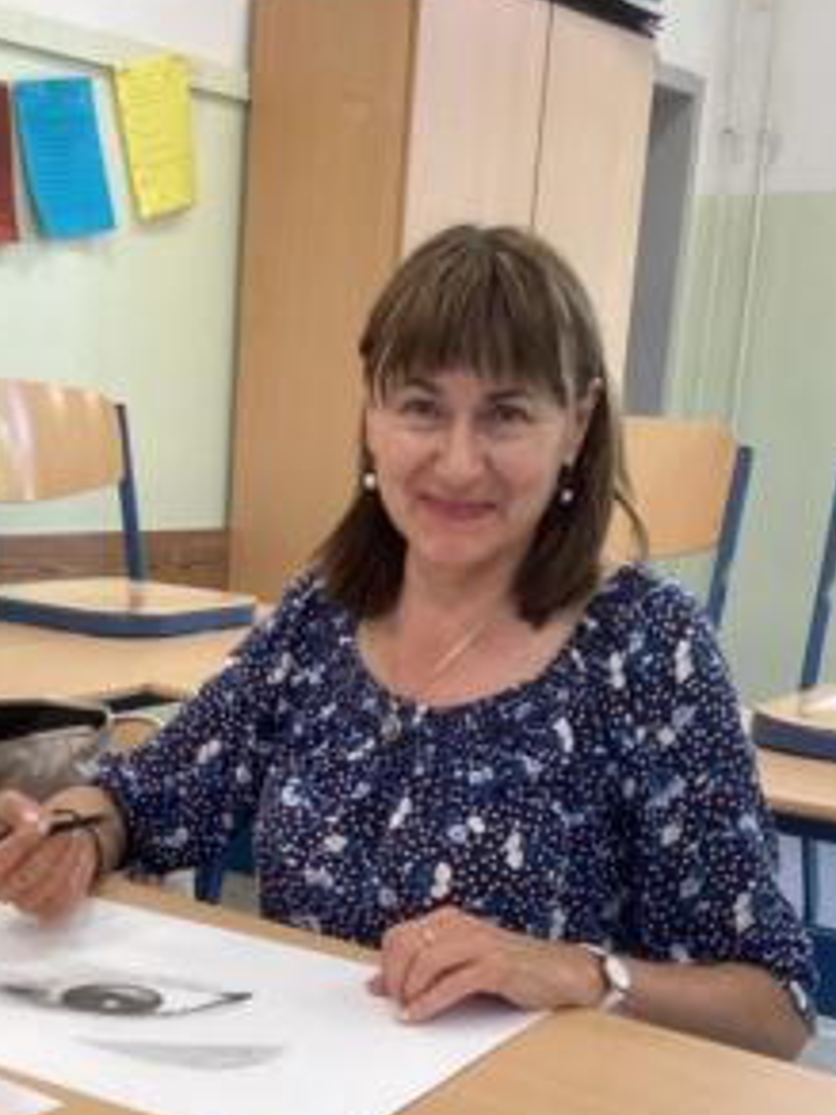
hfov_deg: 27.3
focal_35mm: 53
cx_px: 265
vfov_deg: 35.6
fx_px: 1707
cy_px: 783
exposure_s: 1/60
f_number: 2.4
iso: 80
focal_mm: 3.3
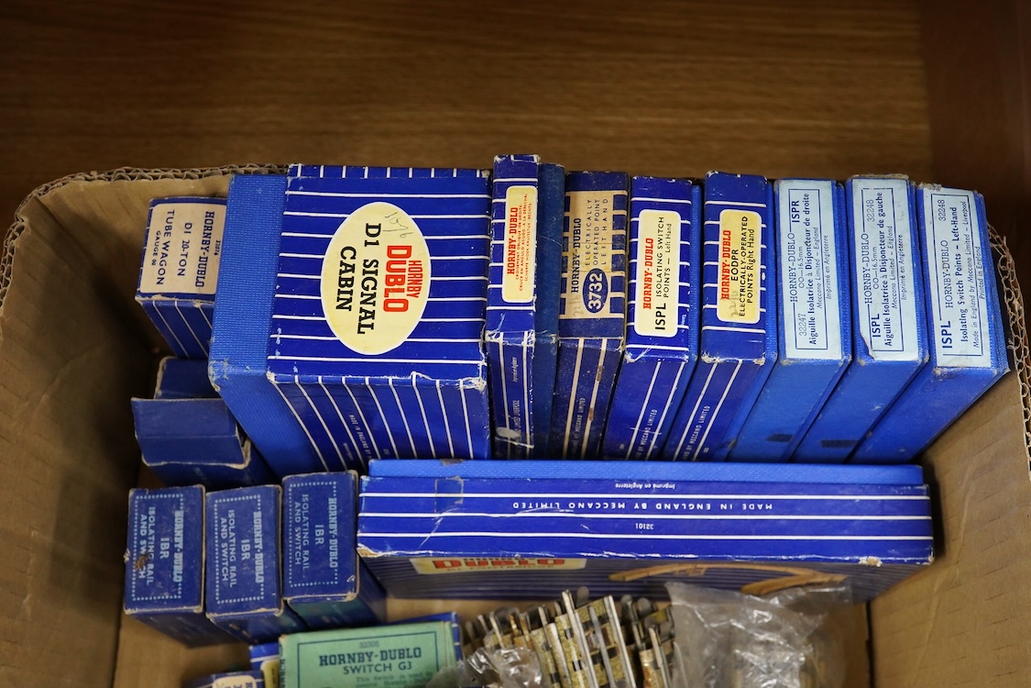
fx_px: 1289
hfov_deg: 43.6
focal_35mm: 45
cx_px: 516
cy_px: 344
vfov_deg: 29.9
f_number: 11
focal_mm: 30
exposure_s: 1/80
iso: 2500
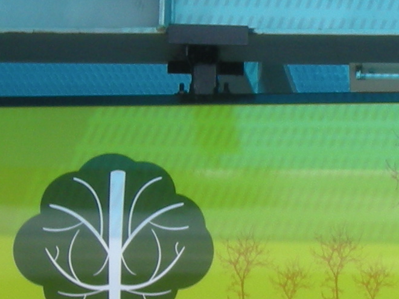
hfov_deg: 7.8
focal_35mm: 251
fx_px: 2894
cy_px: 182
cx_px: 585
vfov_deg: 5.9
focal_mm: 8.8
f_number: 6.7
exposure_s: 1/145
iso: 50
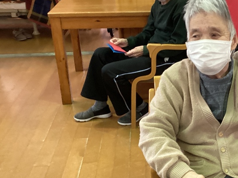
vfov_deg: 26.1
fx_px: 385
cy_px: 98
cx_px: 206
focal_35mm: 56
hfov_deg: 32.9
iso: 200
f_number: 2.4
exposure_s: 1/50
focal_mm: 3.3
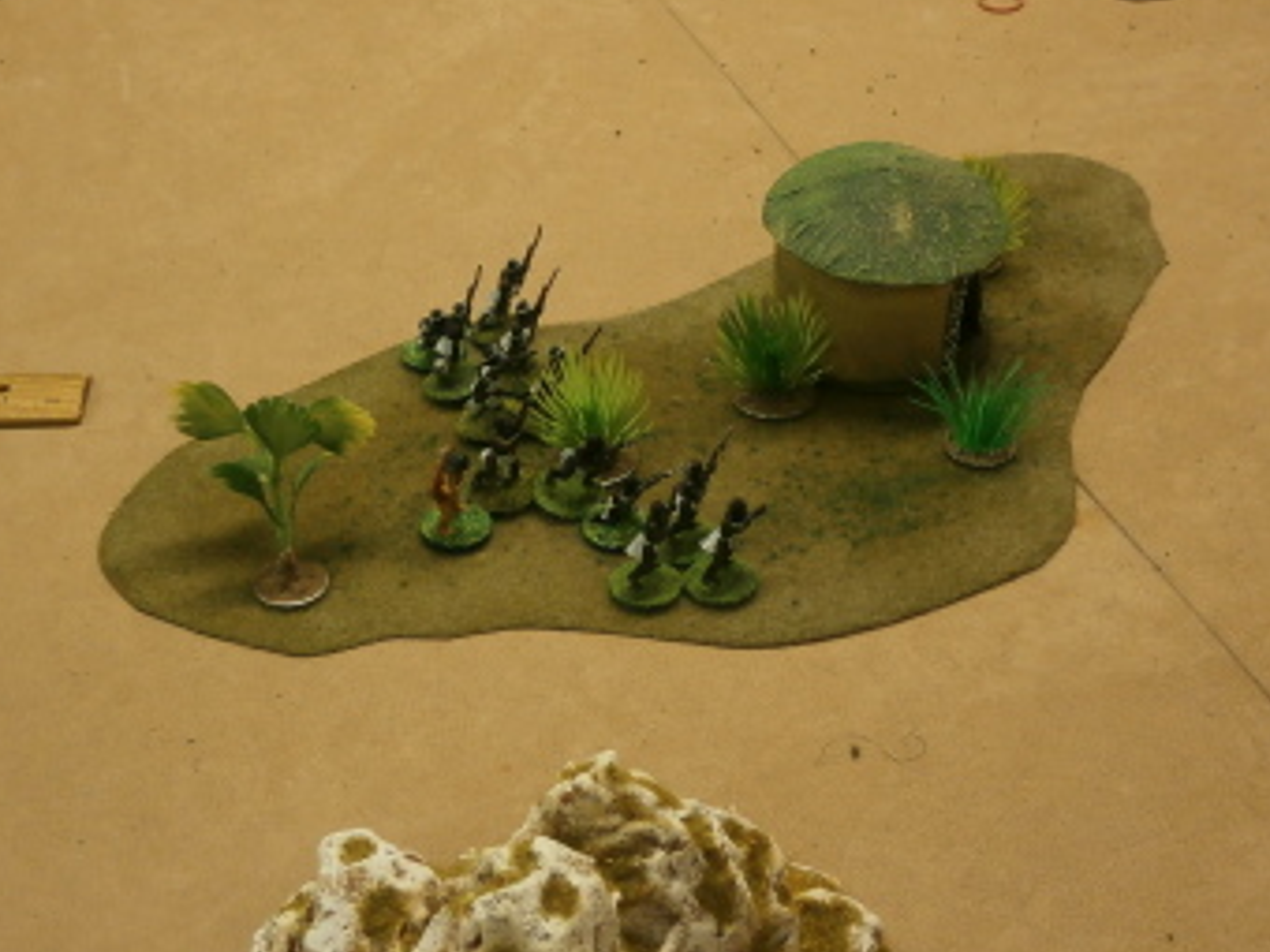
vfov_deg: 19.9
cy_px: 422
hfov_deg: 26.3
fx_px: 2715
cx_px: 642
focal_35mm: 74
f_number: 3.4
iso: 160
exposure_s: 1/40
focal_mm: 8.3
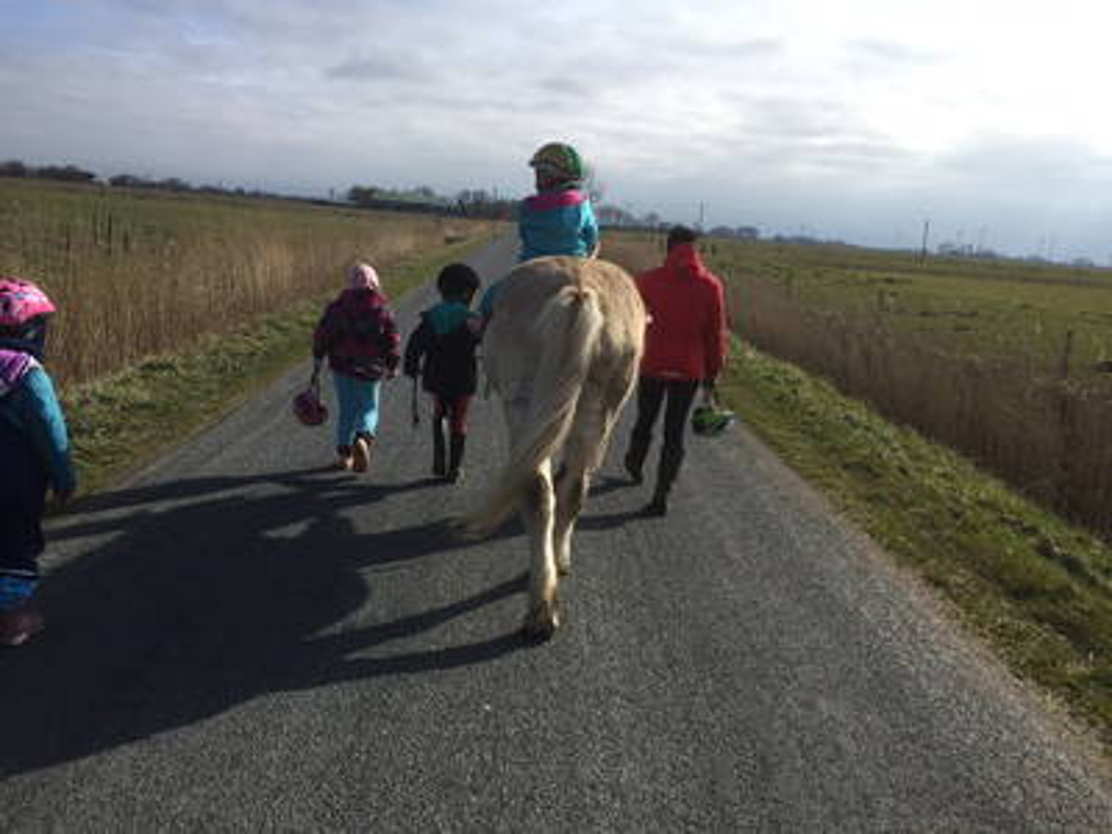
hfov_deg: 61.7
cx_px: 556
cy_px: 417
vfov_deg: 48.2
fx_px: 932
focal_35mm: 29
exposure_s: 1/2639
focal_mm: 4.15
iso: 32
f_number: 2.2
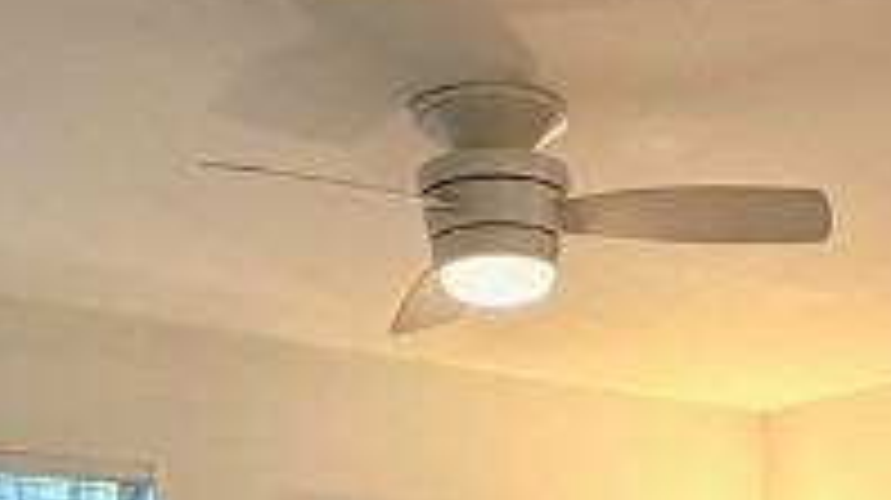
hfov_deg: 26.5
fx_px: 1865
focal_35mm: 79
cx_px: 675
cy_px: 905
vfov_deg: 13.6
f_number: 2.2
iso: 200
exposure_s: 1/60
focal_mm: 2.22
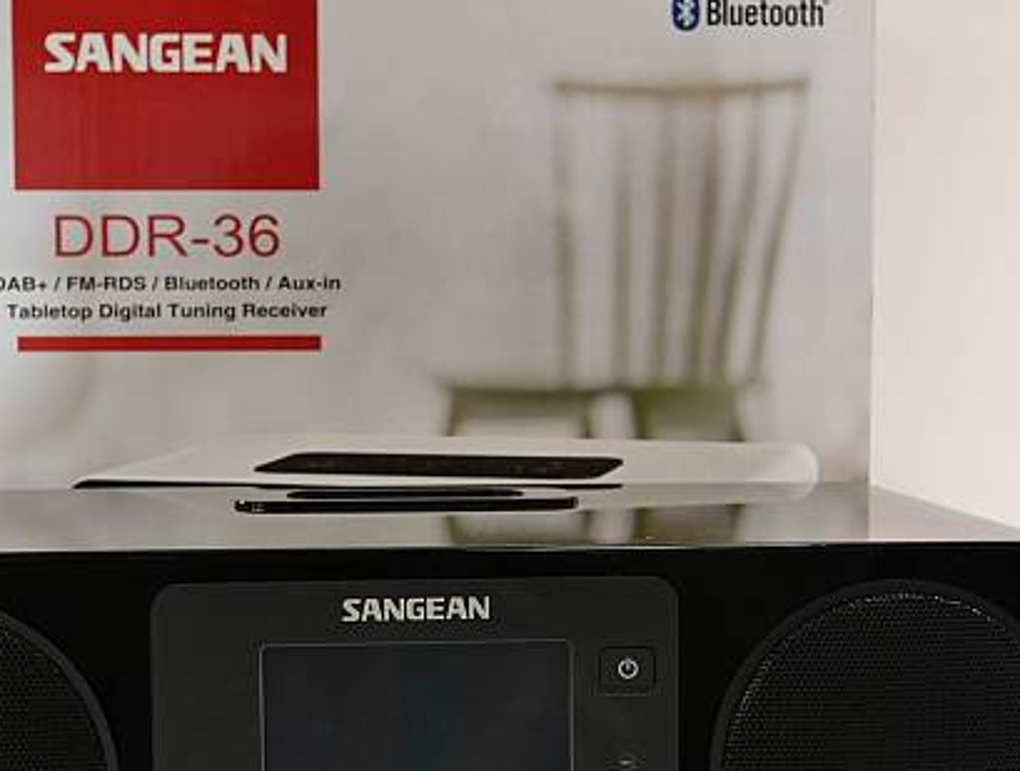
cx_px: 416
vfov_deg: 32.9
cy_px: 483
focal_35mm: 44
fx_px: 1300
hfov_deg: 42.7
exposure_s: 1/60
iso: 320
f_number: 3.5
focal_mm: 14
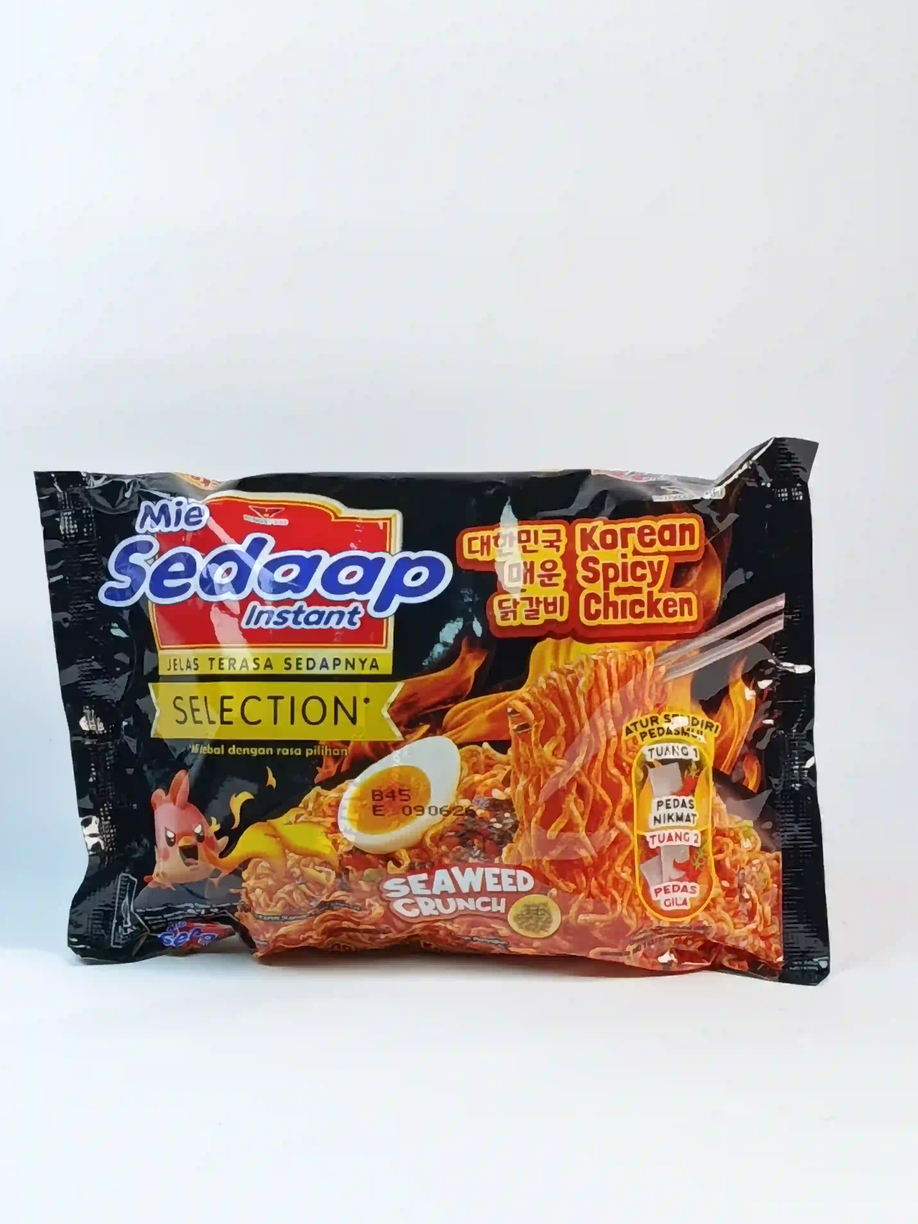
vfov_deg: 27.4
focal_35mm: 71
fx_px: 2511
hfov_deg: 20.7
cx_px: 460
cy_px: 620
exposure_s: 1/100
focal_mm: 5.24
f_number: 1.7
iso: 217
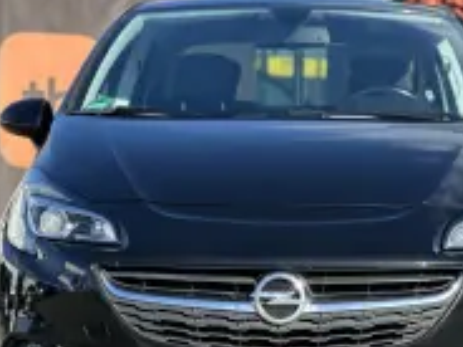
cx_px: 312
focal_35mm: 151
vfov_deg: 9.8
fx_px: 2020
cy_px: 158
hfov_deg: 13.1
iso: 32
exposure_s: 1/349
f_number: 2.8
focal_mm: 9
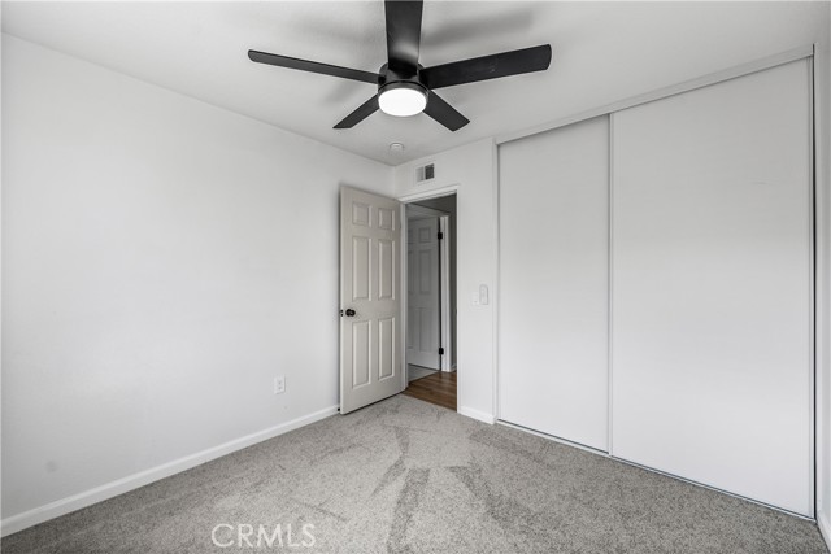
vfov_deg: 81.2
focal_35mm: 14
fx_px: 323
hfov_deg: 104.2
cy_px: 277
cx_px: 416
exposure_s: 1/100
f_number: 7.1
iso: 320
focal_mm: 14
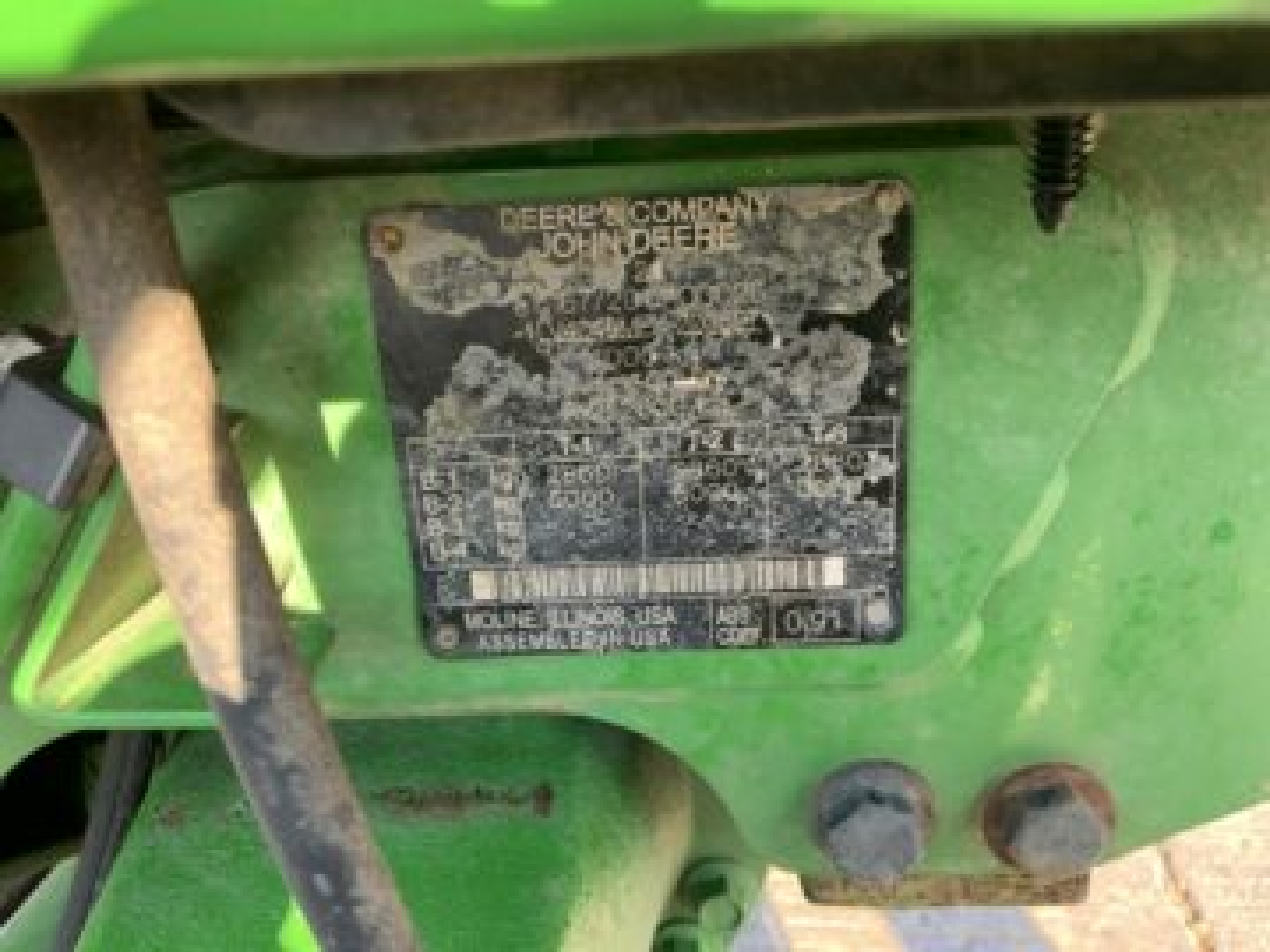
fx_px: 1064
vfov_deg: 48.2
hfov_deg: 61.7
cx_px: 635
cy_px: 476
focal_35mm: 29
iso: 40
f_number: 1.8
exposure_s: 1/122
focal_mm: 3
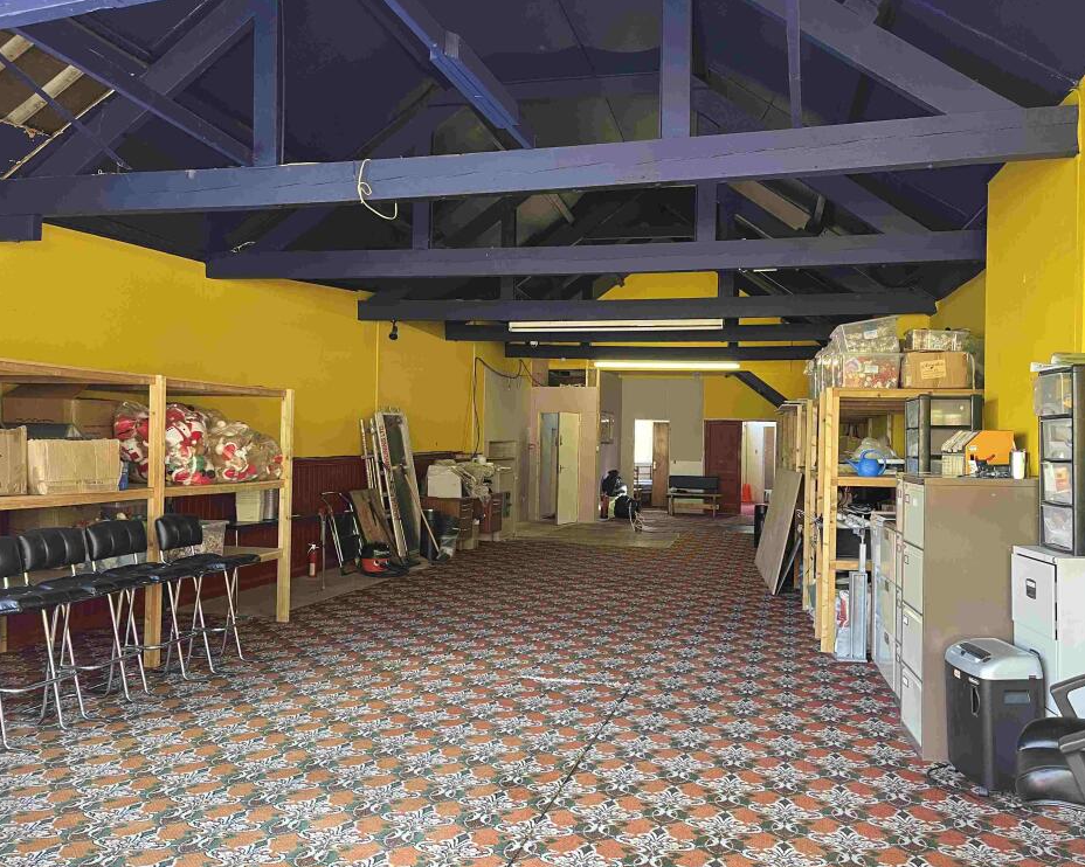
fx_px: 899
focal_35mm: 28
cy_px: 446
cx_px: 578
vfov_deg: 51.5
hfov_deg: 62.2
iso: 125
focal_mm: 5.1
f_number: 1.6
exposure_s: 1/70
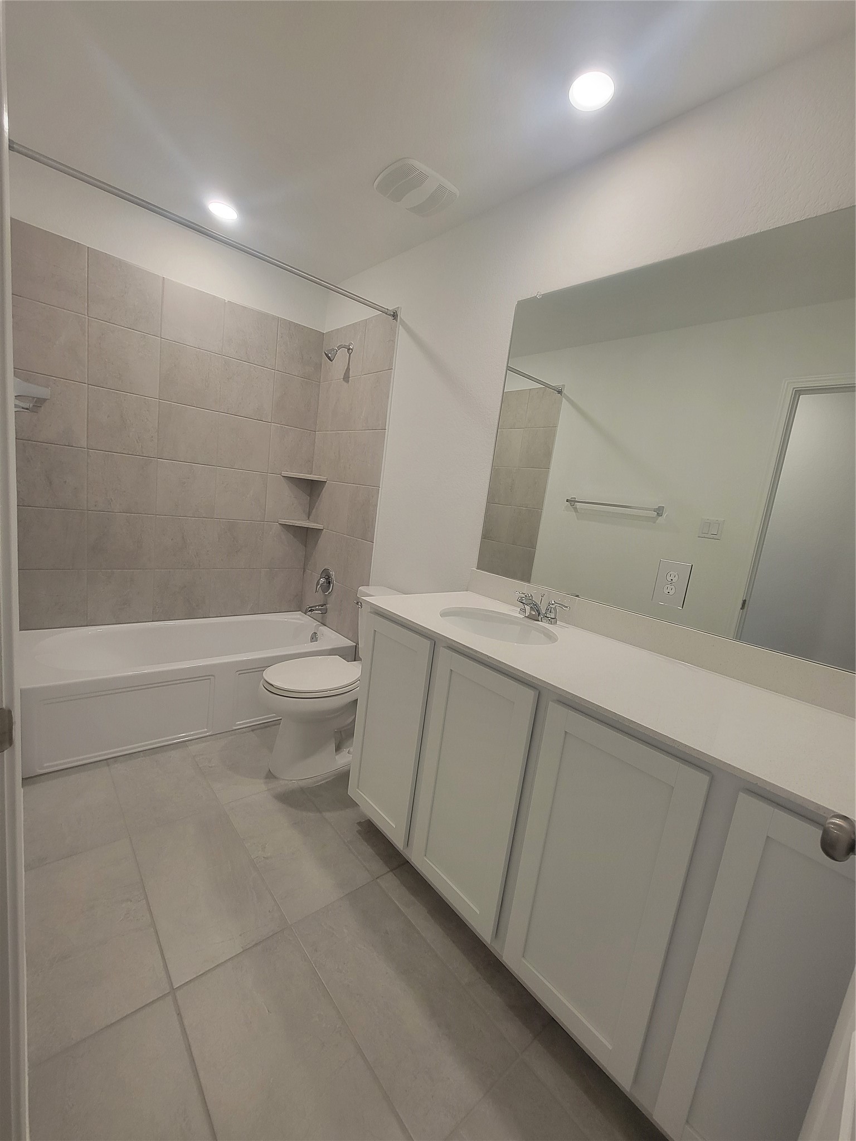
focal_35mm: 13
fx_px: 429
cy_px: 570
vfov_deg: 106.2
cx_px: 428
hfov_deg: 89.9
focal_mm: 2.2
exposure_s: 1/60
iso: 160
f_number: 2.2
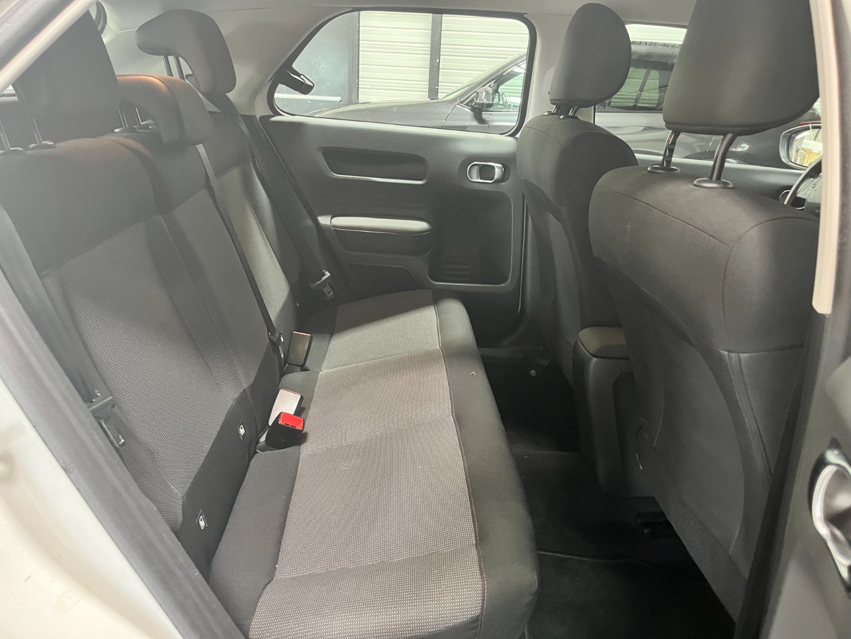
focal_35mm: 26
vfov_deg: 53.1
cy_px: 320
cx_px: 426
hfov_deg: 67.3
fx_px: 639
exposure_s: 1/33
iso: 500
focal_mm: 5.1
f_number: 1.6
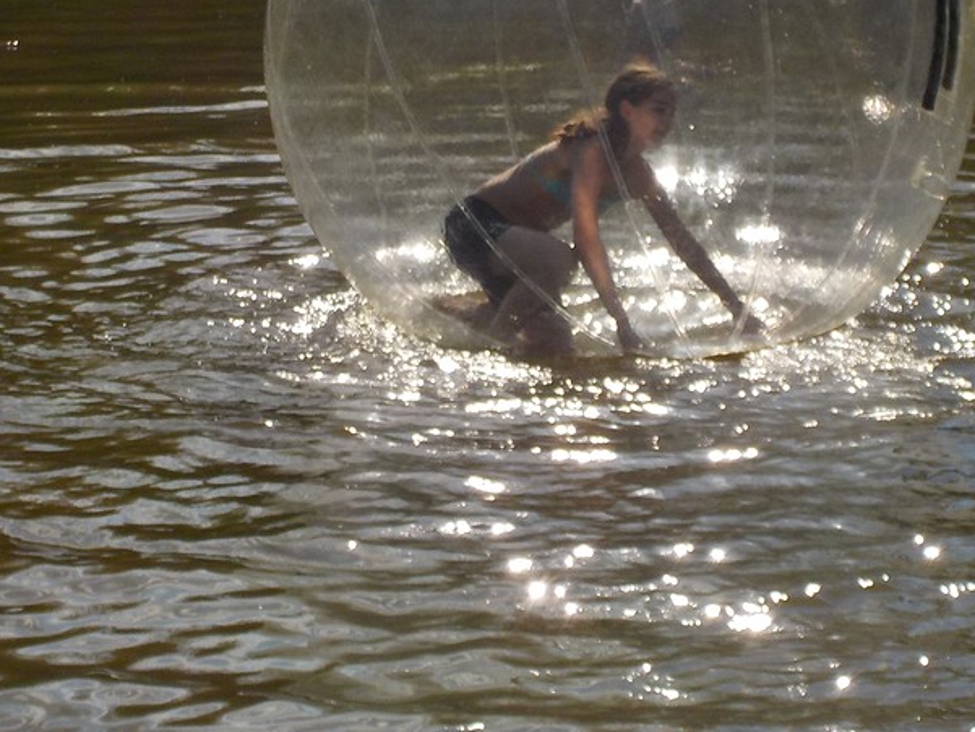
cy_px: 123
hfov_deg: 16.3
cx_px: 513
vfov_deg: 12.2
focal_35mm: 121
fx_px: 3409
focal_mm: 9.7
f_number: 5.3
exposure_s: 1/1250
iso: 125
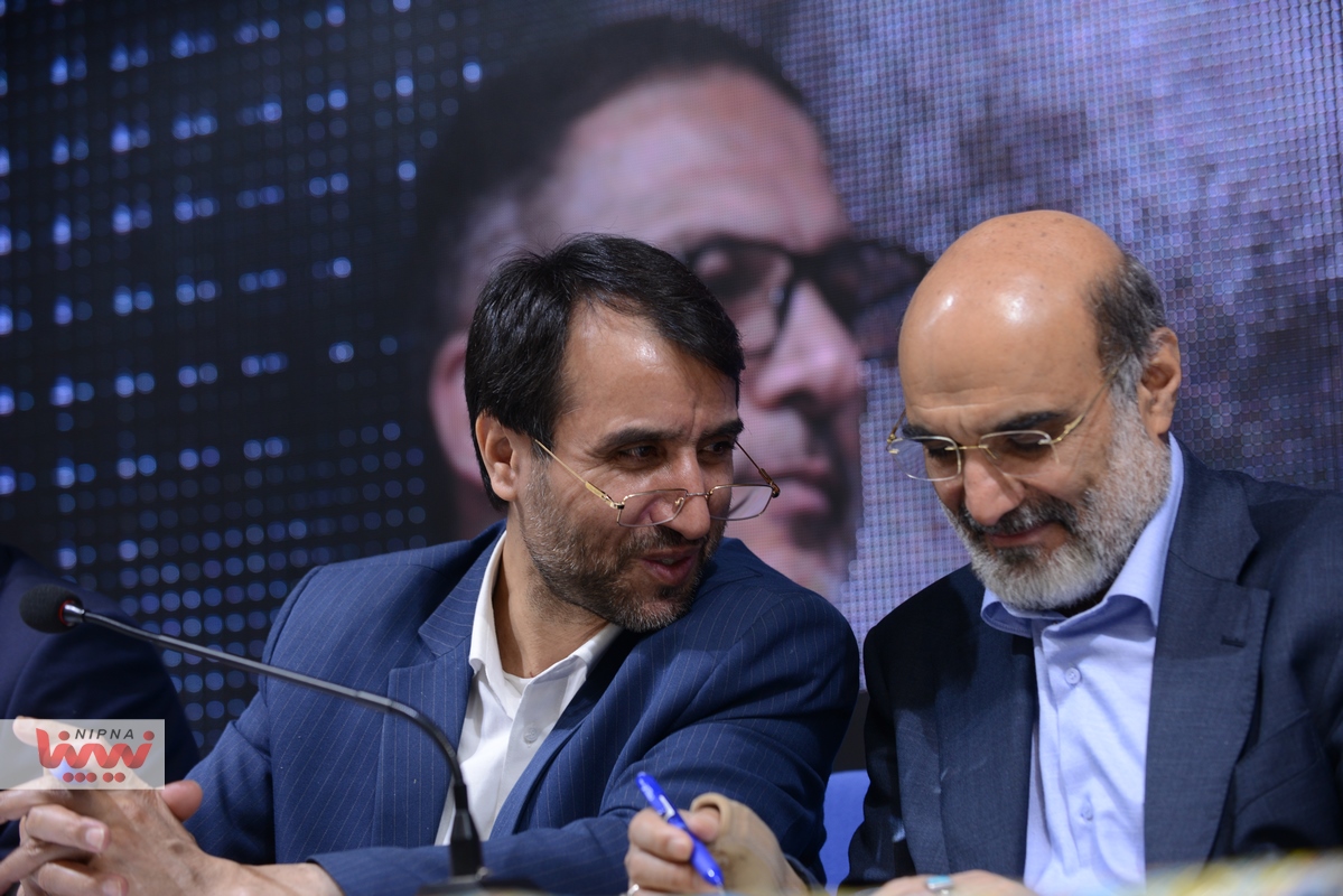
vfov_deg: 13.0
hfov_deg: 19.5
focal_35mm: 105
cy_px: 448
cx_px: 672
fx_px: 3918
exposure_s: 1/100
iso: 500
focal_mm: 105
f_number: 4
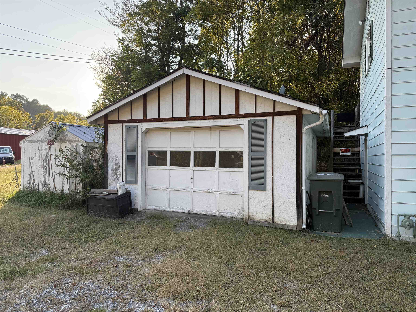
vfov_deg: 56.8
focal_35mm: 24
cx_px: 208
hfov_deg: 71.6
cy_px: 156
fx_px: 288
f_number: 1.78
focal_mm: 6.76
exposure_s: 1/757
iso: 100
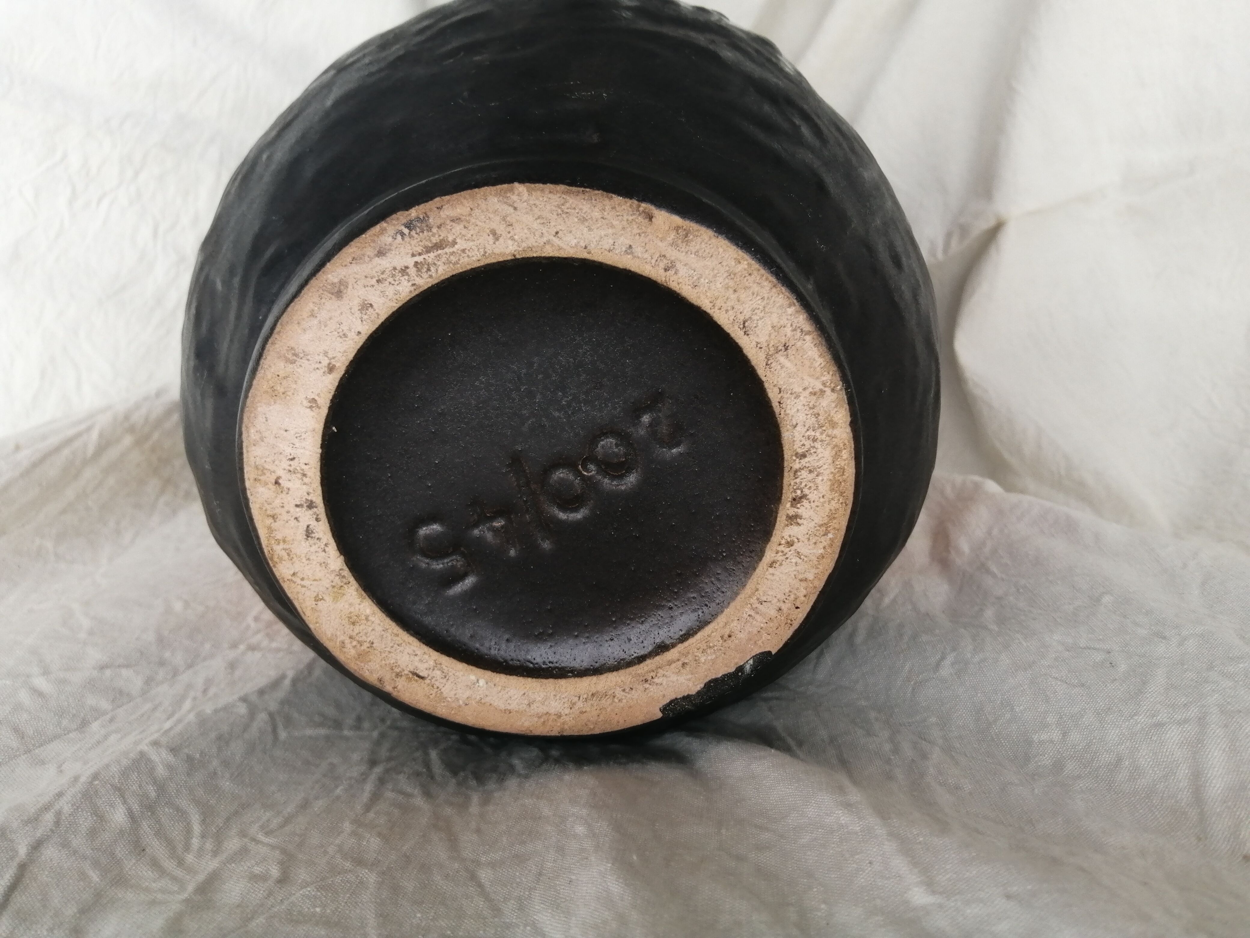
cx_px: 625
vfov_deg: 53.1
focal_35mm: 26
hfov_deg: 67.3
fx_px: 939
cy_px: 469
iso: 50
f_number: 1.8
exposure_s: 1/638
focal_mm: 3.6
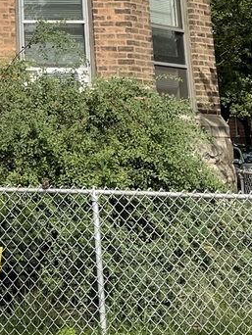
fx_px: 795
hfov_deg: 16.8
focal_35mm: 82
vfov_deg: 21.4
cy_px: -111
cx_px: -93
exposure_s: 1/3125
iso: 32
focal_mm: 4.2
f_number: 1.6
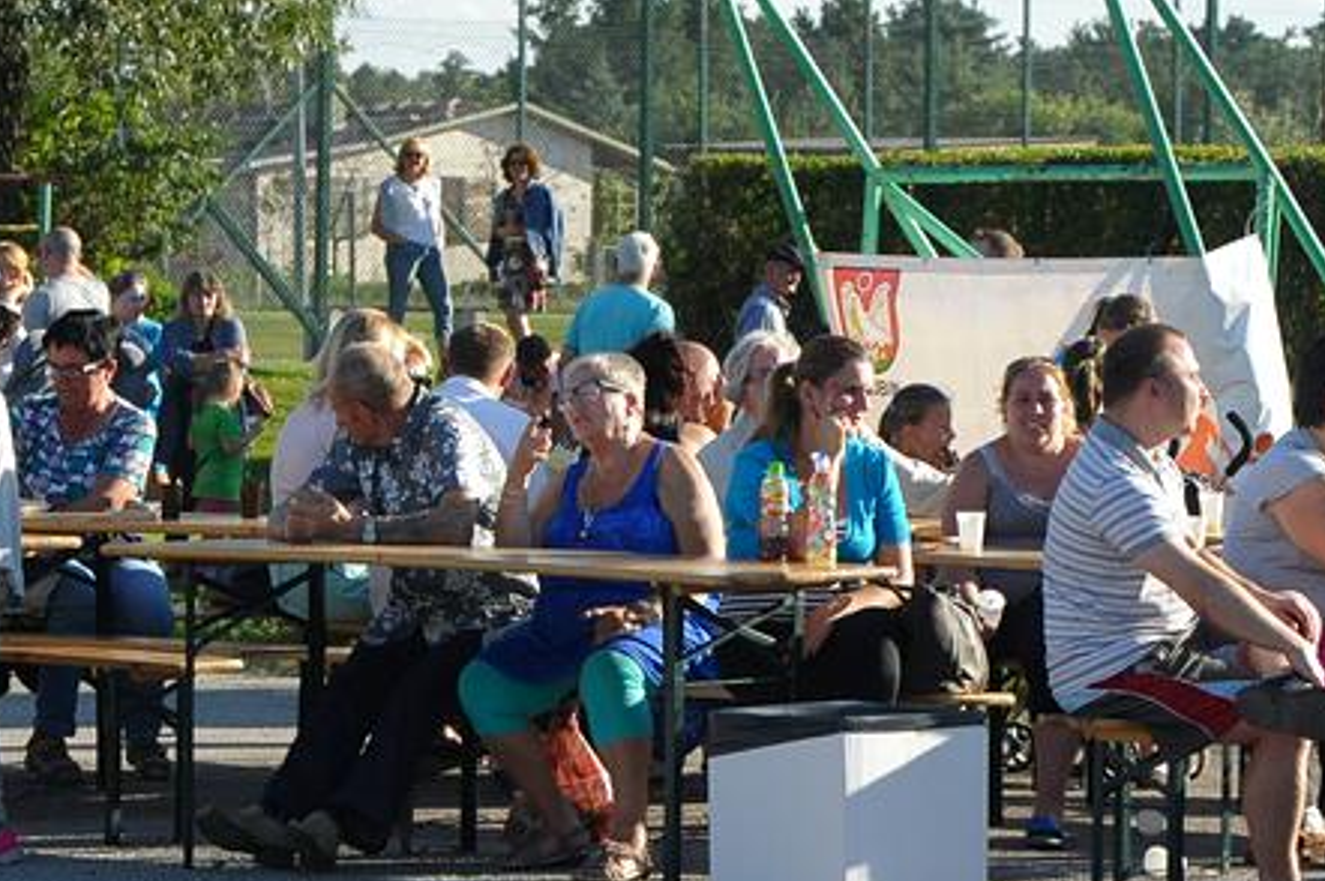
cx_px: 842
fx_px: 7429
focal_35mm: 202
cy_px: 553
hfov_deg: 10.2
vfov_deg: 6.8
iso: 800
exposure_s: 1/1000
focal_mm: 70
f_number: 8
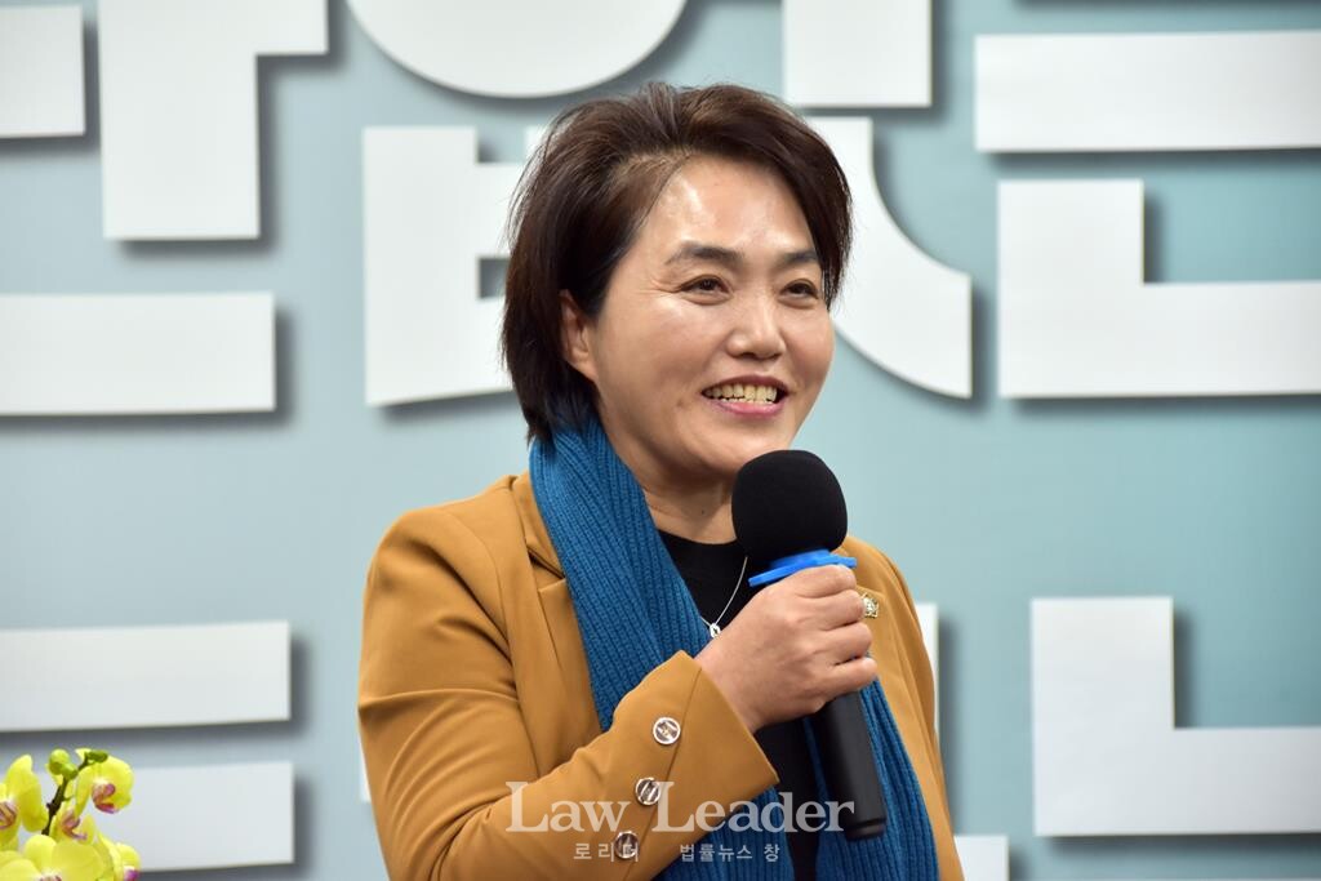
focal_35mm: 147
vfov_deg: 9.3
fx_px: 5394
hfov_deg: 14.0
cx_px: 660
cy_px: 440
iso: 1250
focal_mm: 98
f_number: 5.6
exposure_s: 1/160
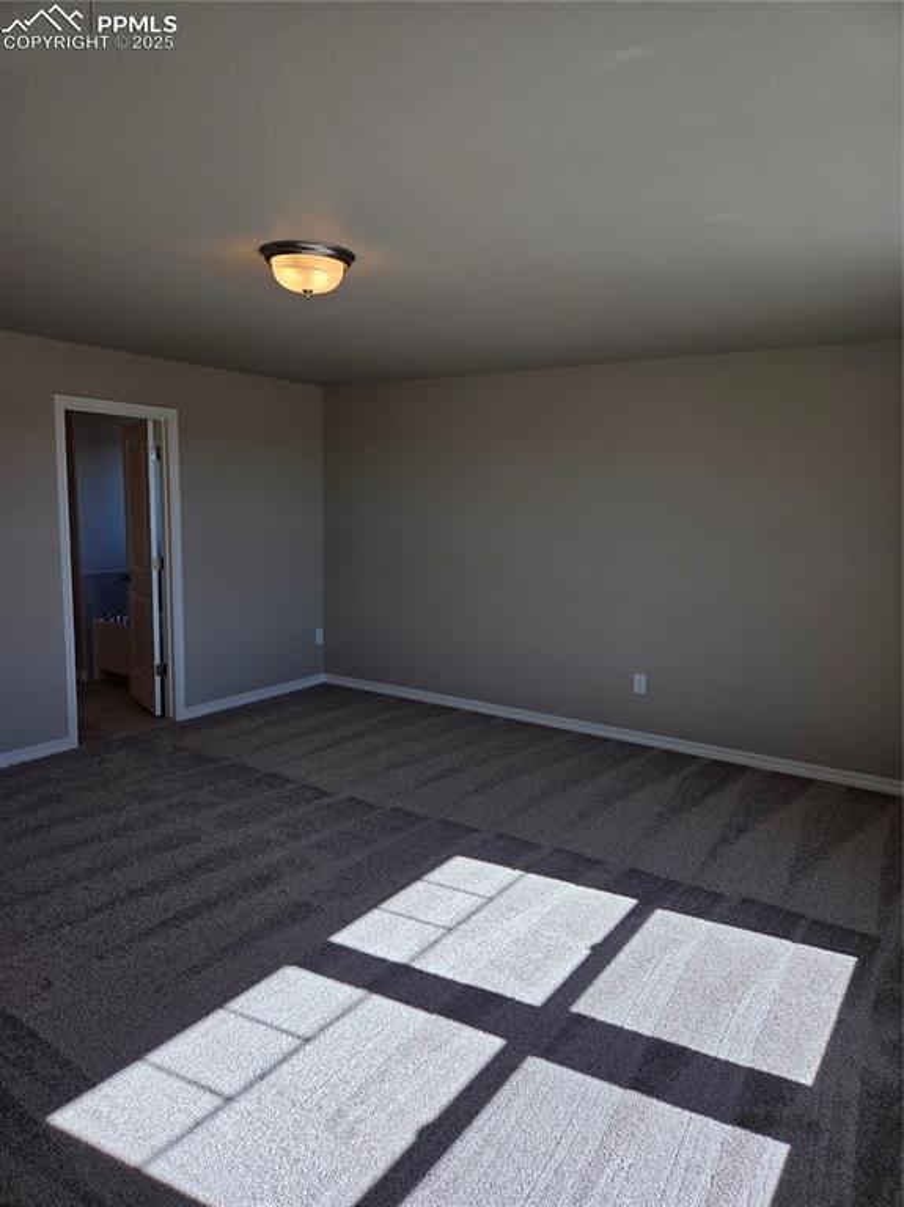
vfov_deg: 74.0
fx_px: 802
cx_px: 452
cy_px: 604
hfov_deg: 58.8
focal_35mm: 23
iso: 80
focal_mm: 5.4
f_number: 1.8
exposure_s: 1/1606
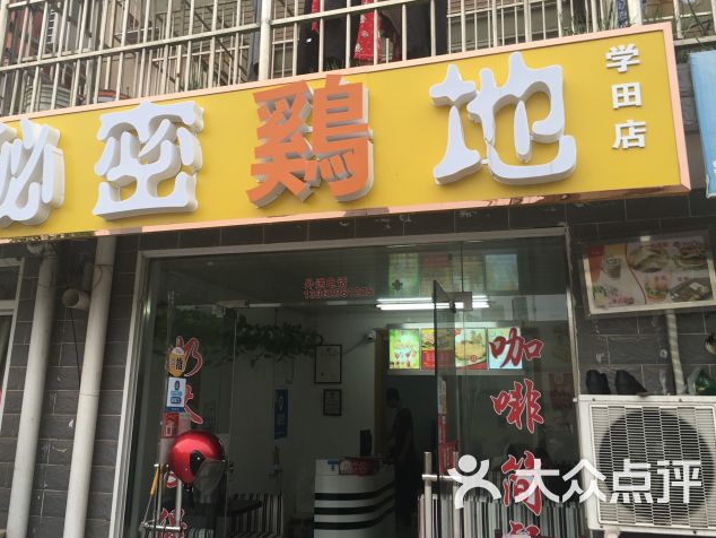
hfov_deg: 56.8
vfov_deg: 44.1
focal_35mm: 32
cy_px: 244
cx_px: 335
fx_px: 662
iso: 25
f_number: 2.2
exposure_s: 1/100
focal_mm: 4.15
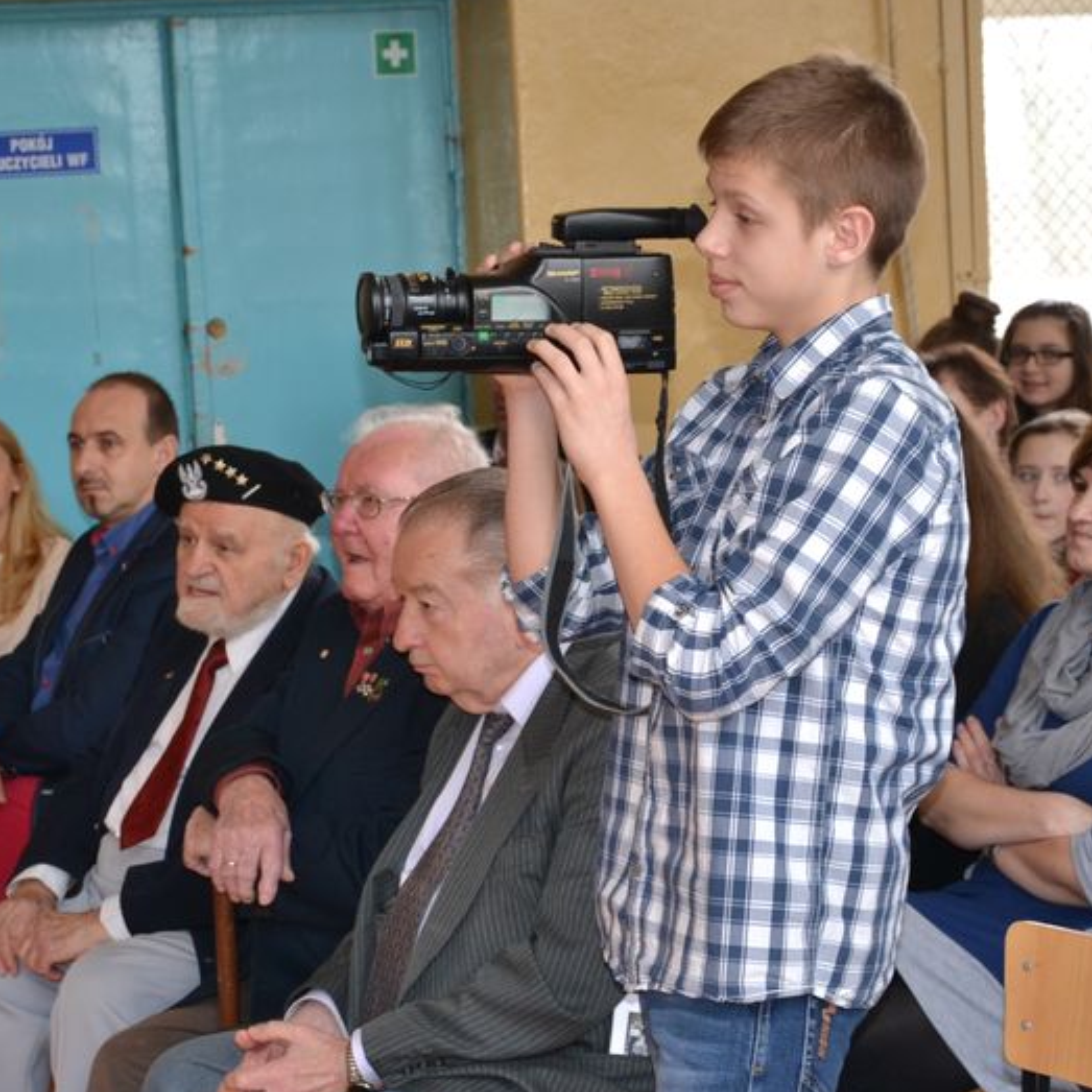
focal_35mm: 99
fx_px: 3524
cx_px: 422
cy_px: 606
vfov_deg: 17.6
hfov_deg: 17.6
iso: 640
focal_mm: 45
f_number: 4.8
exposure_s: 1/60
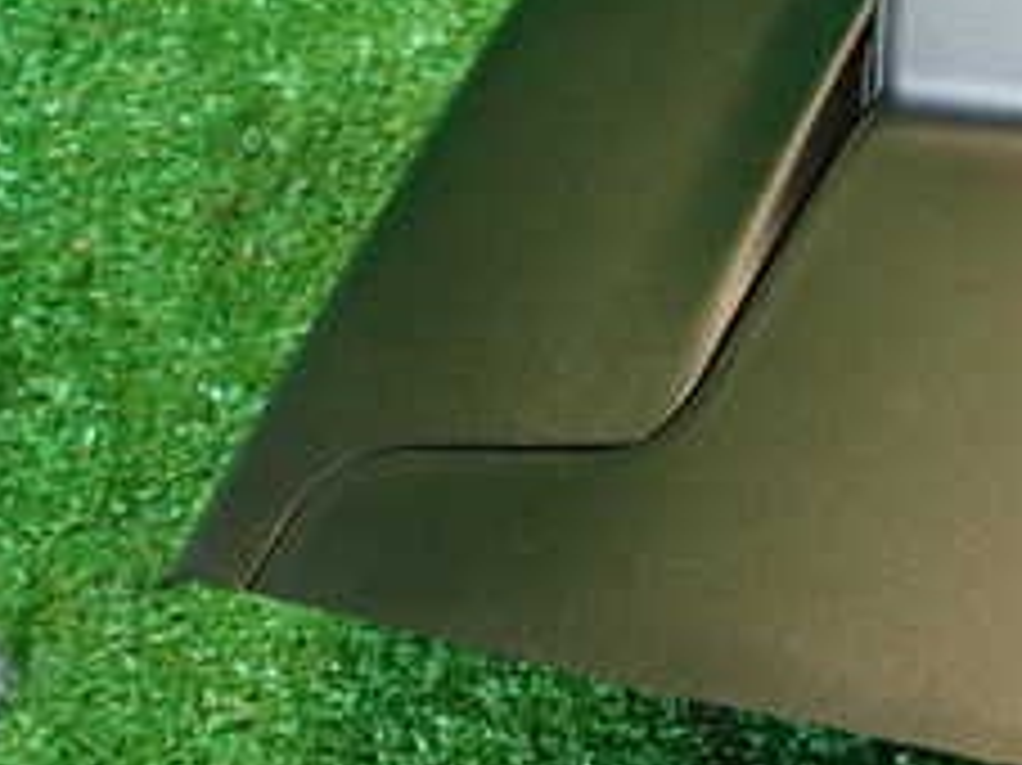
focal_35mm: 66
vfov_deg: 22.1
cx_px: 1297
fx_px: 1948
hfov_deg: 25.6
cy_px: 234
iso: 200
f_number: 2
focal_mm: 4.5
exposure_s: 1/30
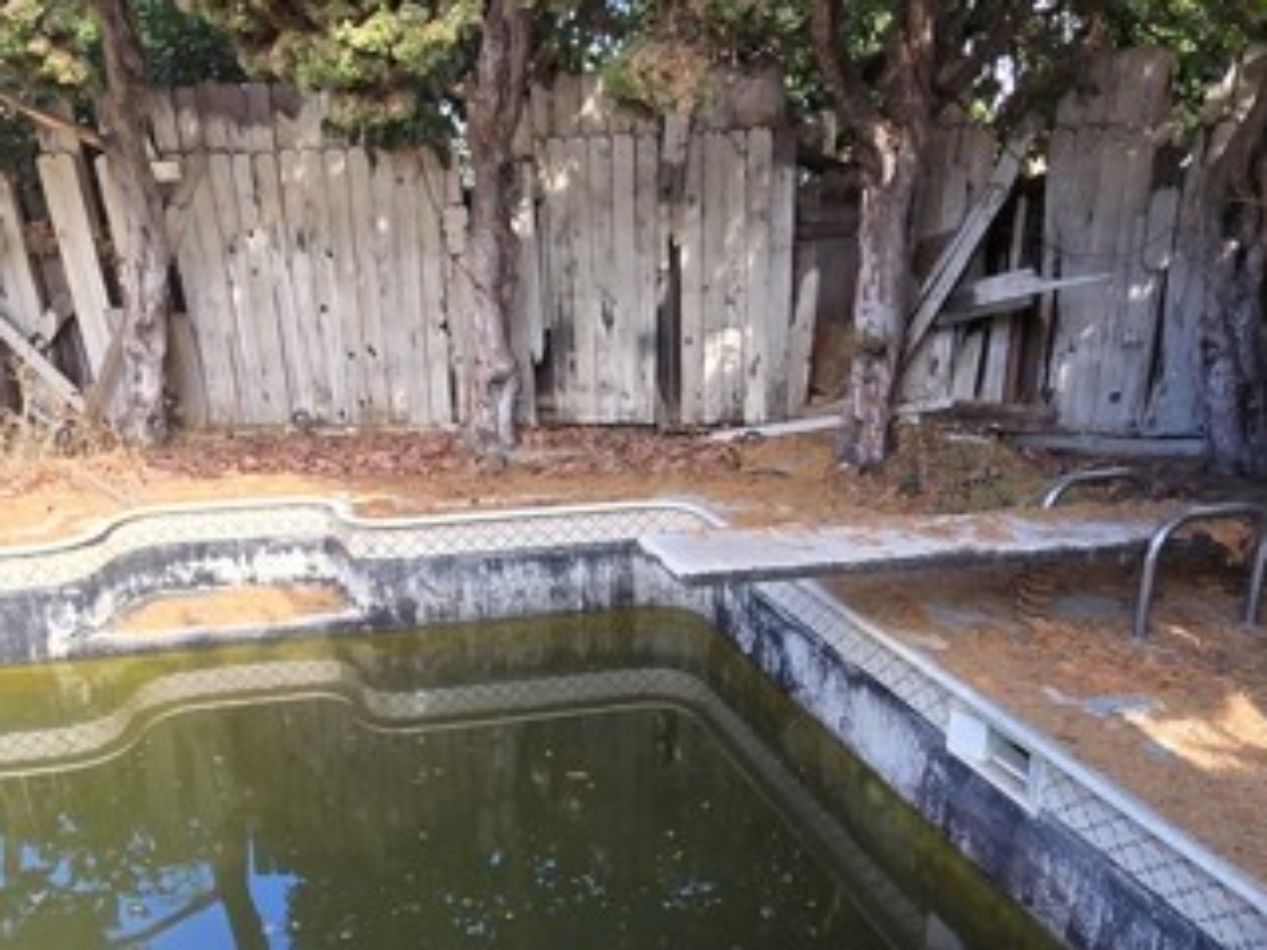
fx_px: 952
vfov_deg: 52.9
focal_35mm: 26
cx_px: 562
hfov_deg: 67.1
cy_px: 538
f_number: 2.2
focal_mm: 2.2
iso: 50
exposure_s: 1/211
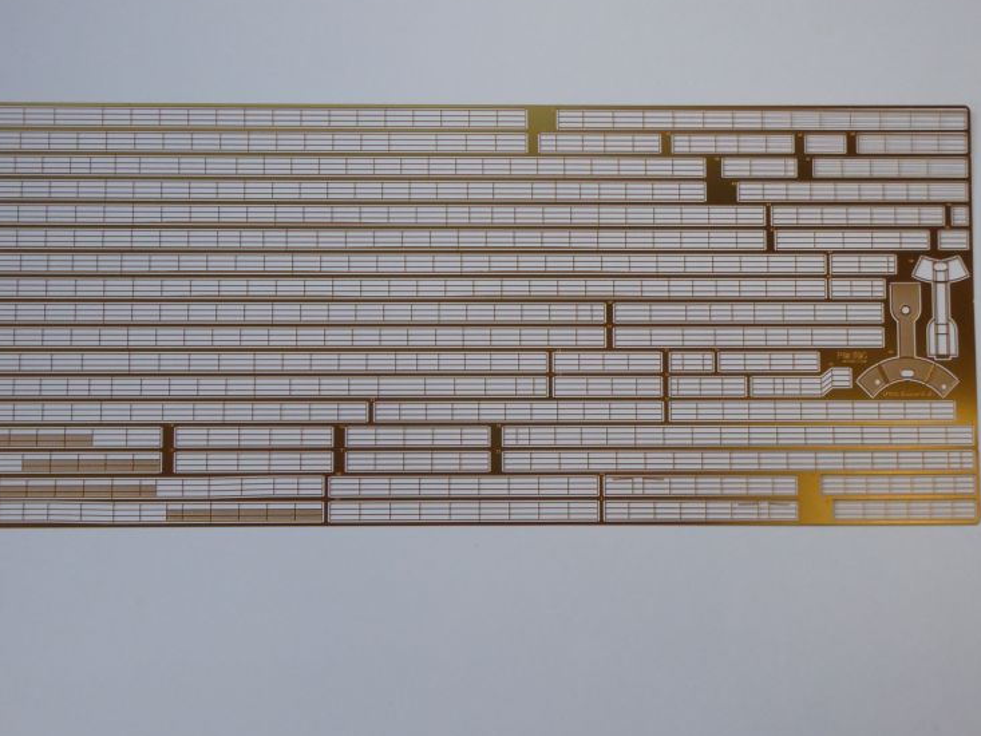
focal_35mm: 36
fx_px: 1020
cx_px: 471
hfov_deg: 51.3
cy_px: 361
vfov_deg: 39.7
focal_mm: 5.8
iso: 250
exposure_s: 1/60
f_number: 5.6
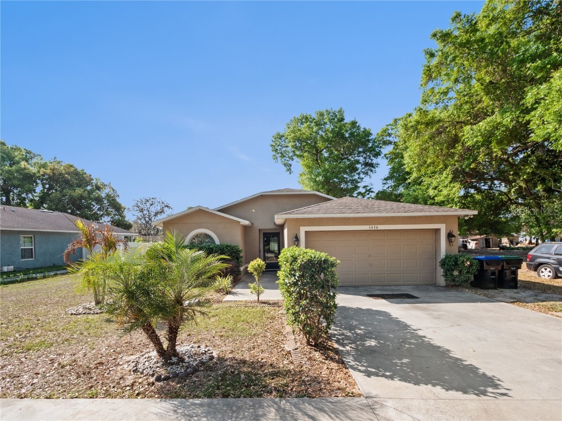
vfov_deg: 85.7
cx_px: 281
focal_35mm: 14
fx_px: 227
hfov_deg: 102.1
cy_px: 210
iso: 200
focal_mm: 7
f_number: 6.3
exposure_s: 1/320
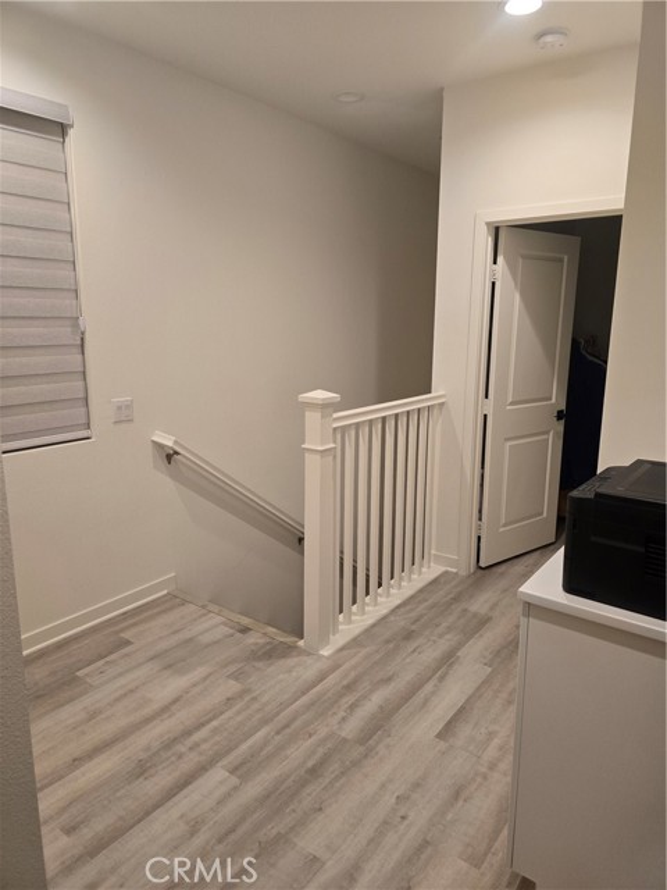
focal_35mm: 23
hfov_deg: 58.9
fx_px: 591
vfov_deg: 73.9
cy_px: 445
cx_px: 334
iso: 250
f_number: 1.7
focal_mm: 6.3
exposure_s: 1/120
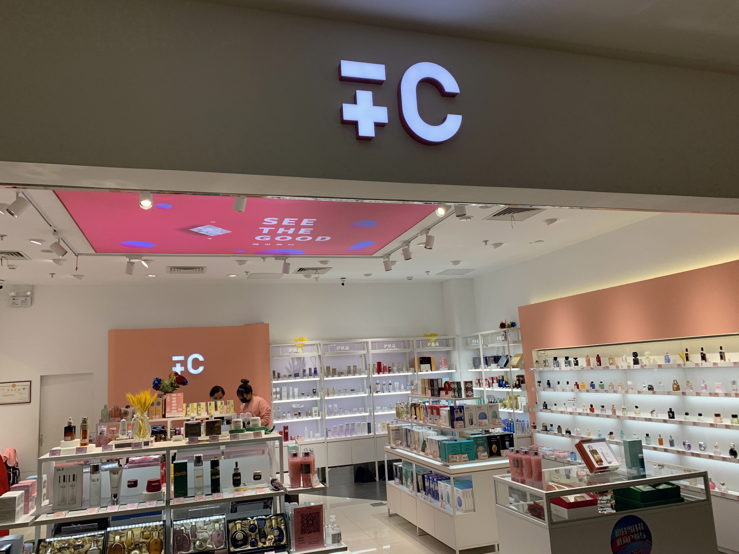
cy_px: 277
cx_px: 370
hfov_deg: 67.3
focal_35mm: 26
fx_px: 555
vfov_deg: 53.1
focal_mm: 4.25
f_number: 1.8
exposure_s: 1/156
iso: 25
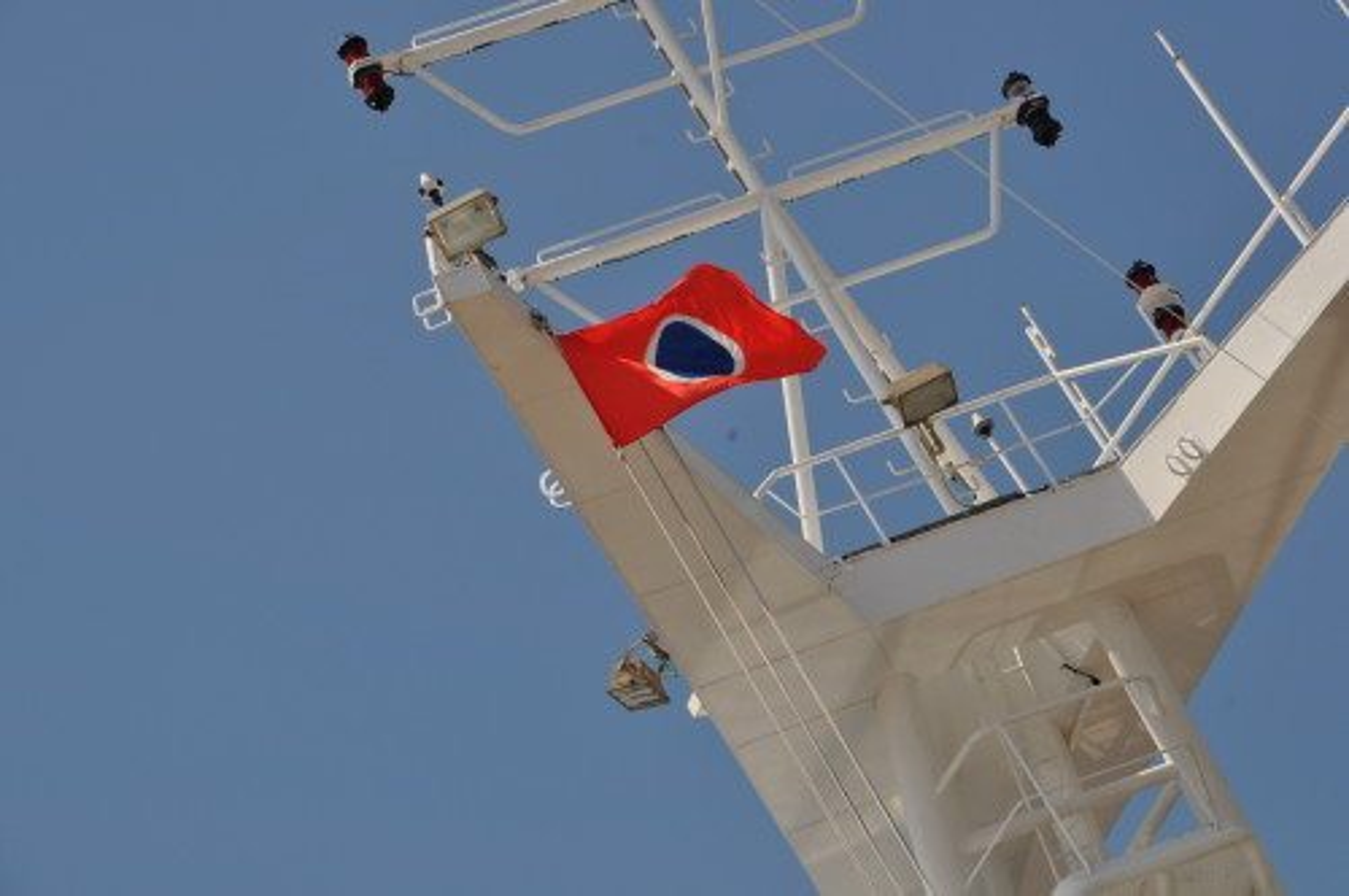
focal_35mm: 158
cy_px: 448
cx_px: 674
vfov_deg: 8.7
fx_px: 5894
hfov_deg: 13.1
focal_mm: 105
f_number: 11
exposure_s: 1/500
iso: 200
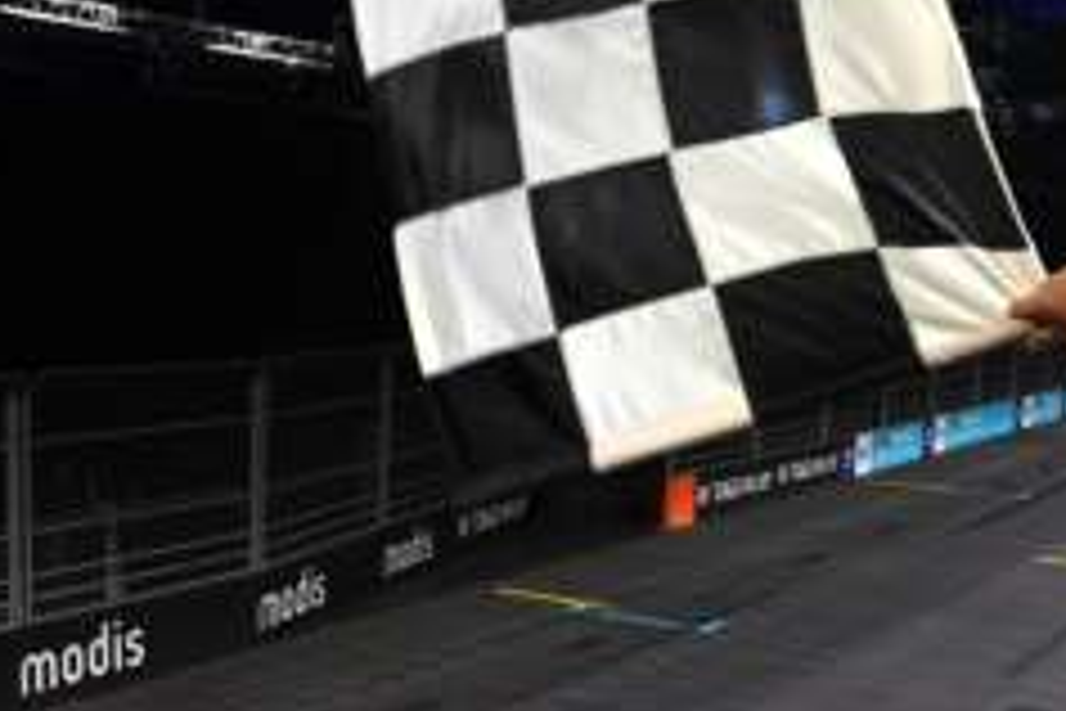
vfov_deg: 28.4
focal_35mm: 47
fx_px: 1392
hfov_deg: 40.5
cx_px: 243
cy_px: 500
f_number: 4.5
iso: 2000
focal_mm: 16
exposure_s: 1/800
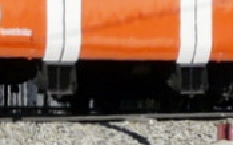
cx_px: 220
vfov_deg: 1.1
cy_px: -98
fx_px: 7416
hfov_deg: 1.8
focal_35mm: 1169
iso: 100
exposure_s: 1/500
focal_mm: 31.7
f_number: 5.6
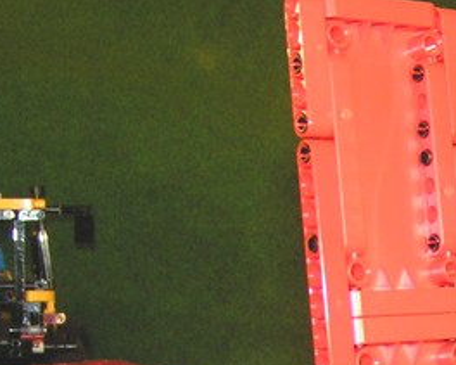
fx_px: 1214
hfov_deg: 21.2
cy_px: 386
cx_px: 320
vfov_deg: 16.6
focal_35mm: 90
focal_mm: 5.8
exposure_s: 1/40
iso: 200
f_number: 2.8
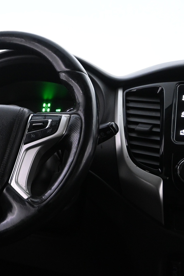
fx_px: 383
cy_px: 137
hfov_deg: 25.3
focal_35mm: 50
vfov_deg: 39.6
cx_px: -12
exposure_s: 1/30
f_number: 4
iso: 2500
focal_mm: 22
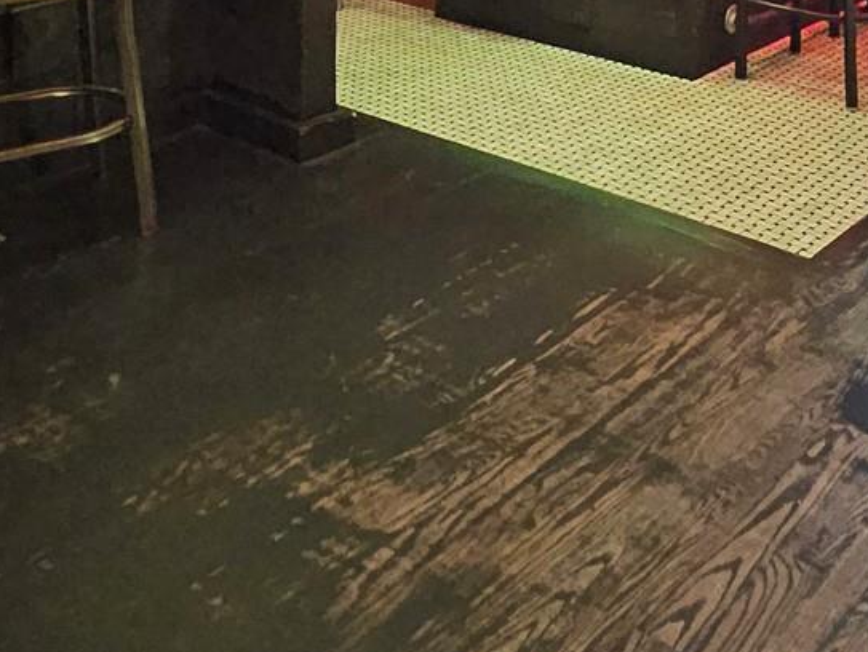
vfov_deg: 24.1
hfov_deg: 38.3
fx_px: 1229
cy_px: -296
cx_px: 607
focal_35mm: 49
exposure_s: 1/30
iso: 640
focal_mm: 1.7
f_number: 2.2
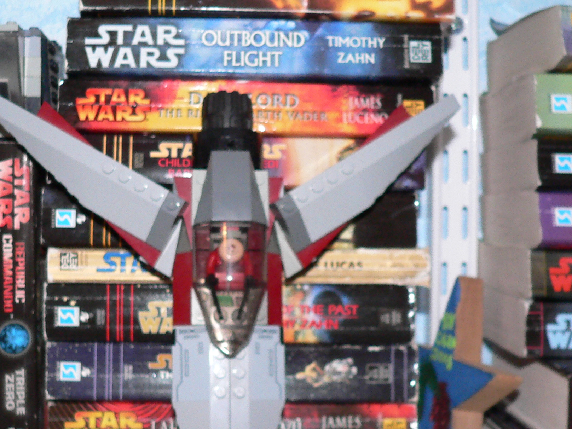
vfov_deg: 25.6
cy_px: 264
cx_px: 244
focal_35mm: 57
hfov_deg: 33.7
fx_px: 942
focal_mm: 6
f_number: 2.8
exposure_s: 1/80
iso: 200
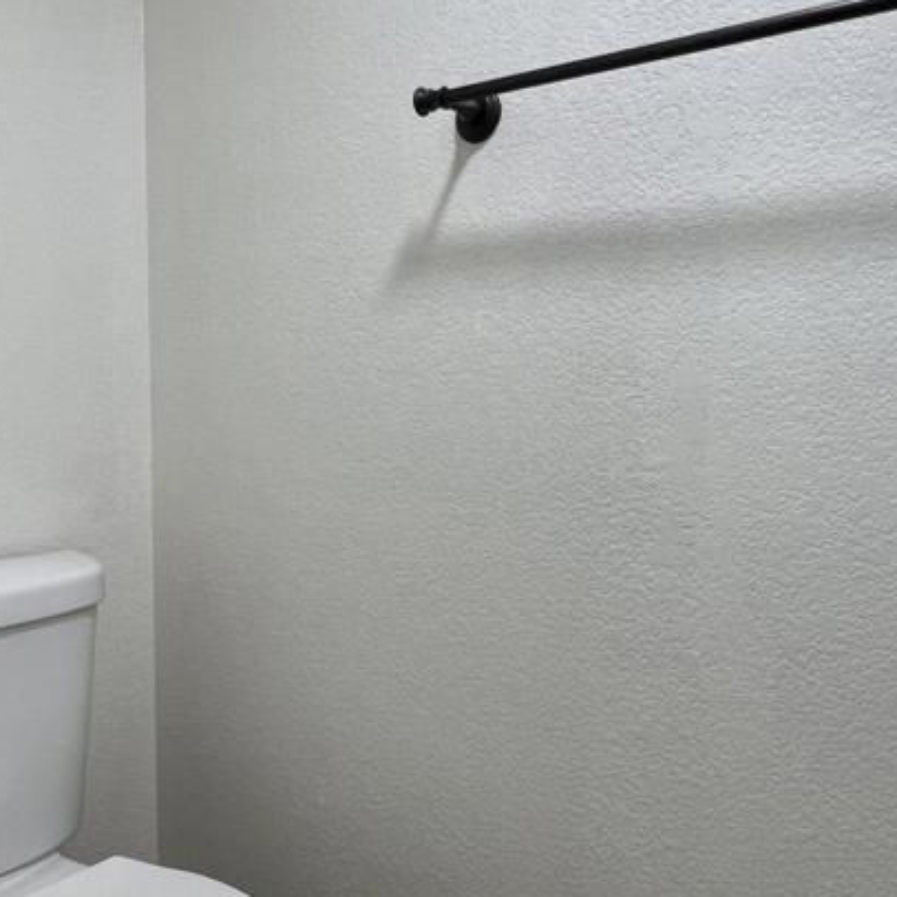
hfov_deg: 55.6
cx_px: 413
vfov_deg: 55.5
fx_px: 850
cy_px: 493
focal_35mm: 29
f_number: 1.8
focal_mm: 1.57
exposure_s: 1/120
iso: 100
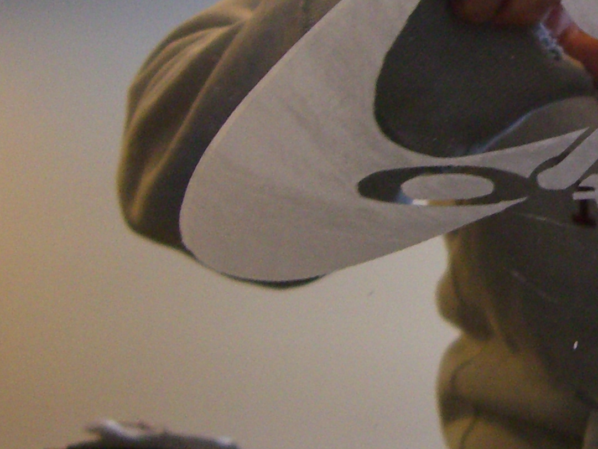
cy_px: 44
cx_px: 722
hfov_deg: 17.4
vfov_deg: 13.6
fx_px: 1866
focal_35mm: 108
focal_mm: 6.2
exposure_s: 1/20
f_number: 2.7
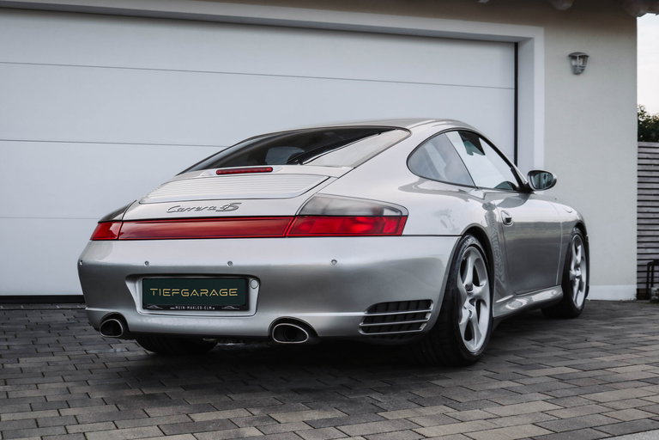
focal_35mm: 47
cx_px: 330
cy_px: 220
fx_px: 860
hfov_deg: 41.9
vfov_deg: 28.6
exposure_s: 1/160
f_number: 4
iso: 125
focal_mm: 31.6
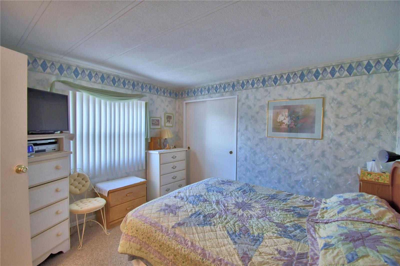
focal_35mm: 15
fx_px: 167
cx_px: 200
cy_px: 133
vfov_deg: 77.3
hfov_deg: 100.4
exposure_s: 1/60
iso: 400
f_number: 4.5
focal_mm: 10
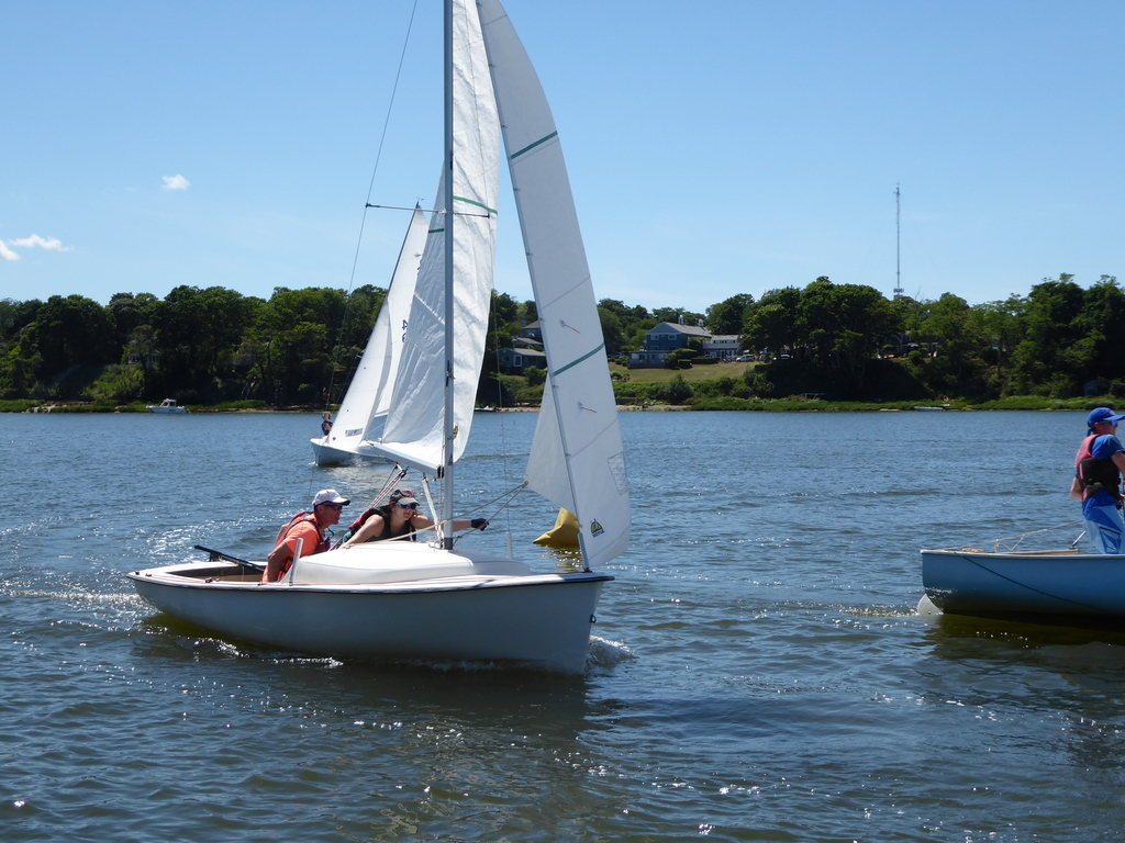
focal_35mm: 57
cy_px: 422
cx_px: 562
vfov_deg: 25.7
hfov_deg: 33.8
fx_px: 1852
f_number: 4.1
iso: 80
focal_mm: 9.6
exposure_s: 1/800
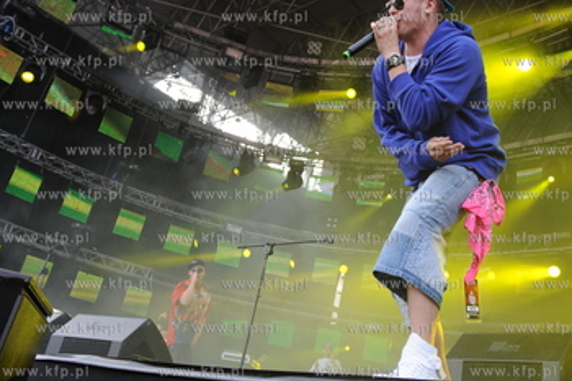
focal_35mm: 40
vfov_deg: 33.3
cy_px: 172
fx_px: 635
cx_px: 322
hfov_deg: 48.4
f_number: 4
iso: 400
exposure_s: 1/500
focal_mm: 35
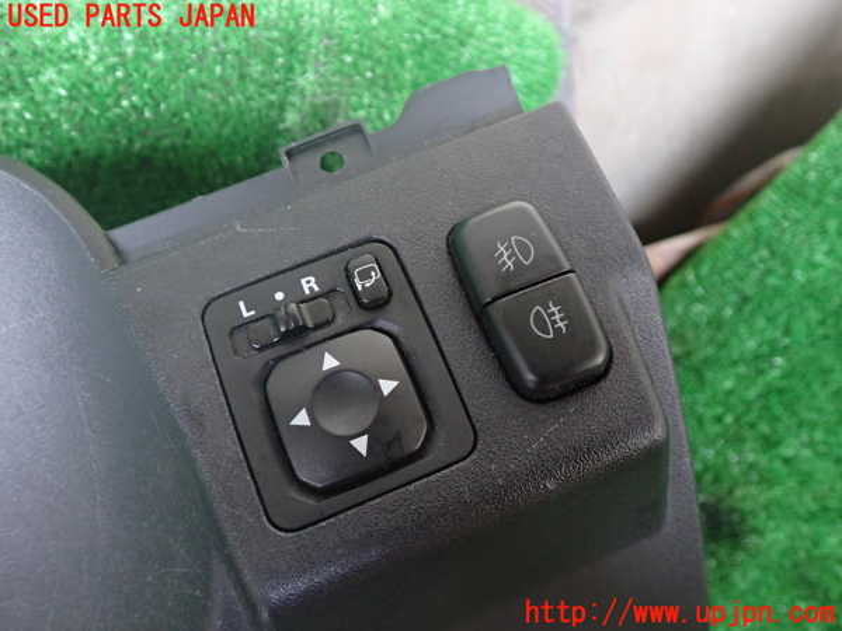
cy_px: 316
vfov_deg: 46.8
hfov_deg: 60.0
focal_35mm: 30
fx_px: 730
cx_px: 421
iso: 800
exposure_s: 1/20
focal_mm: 5.4
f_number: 2.3
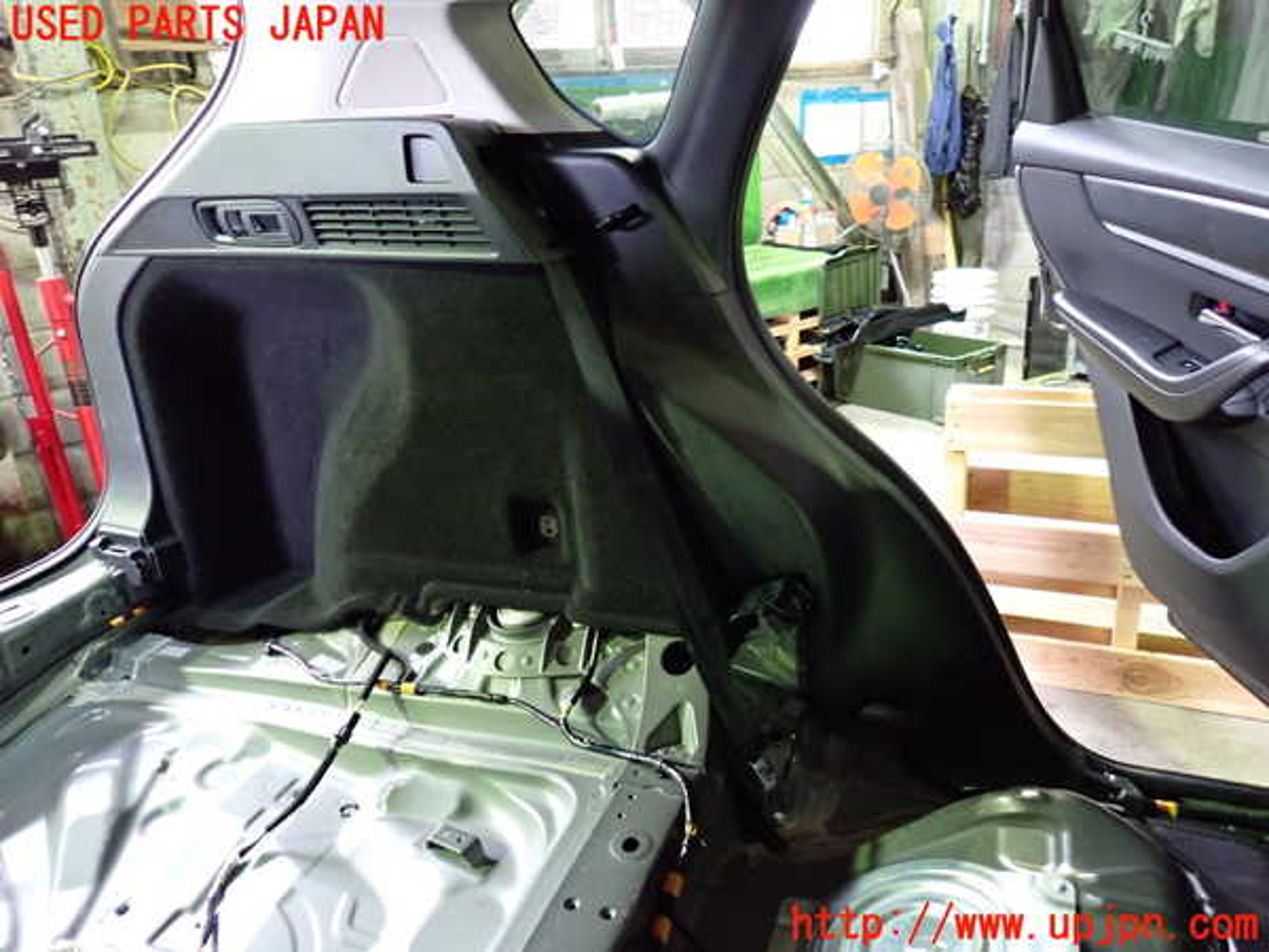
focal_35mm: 25
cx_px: 634
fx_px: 916
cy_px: 476
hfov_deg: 69.4
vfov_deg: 54.9
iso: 800
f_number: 2
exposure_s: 1/25
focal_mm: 4.5
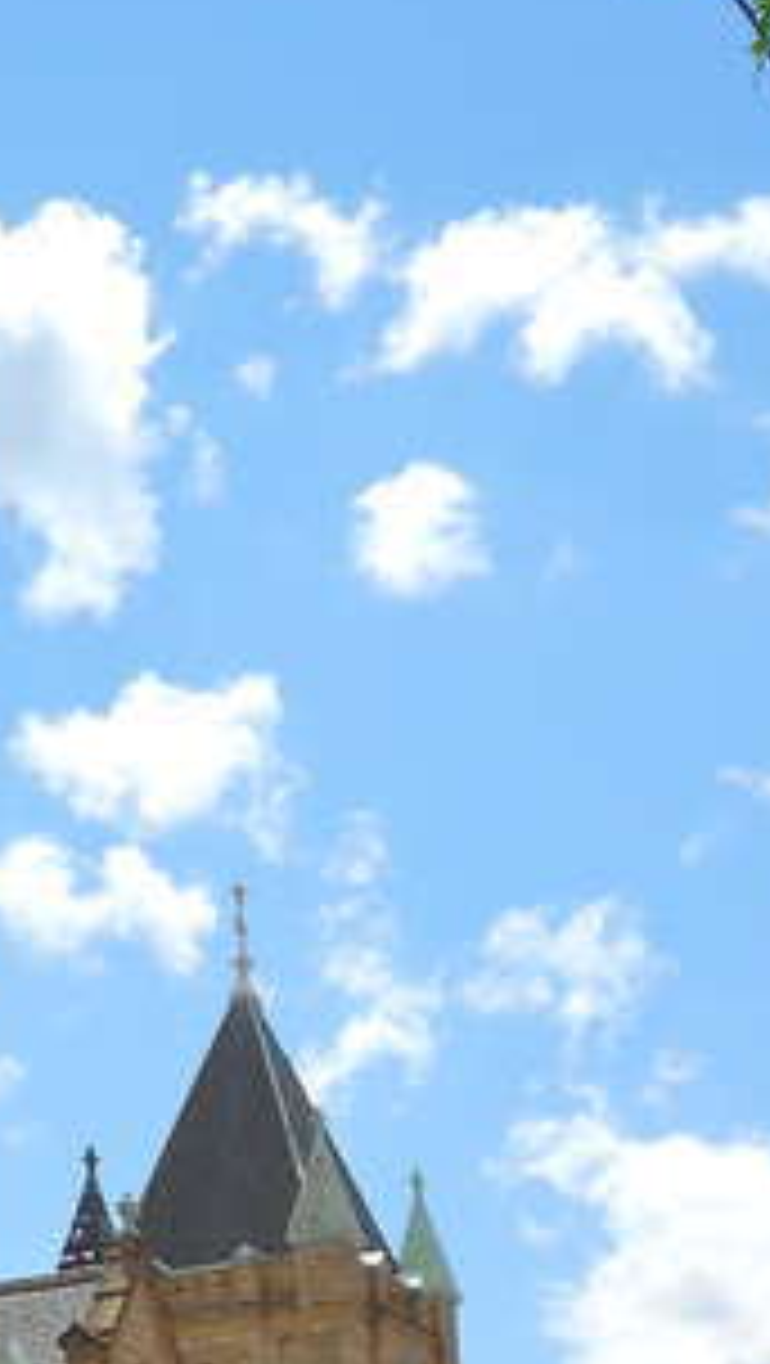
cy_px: 1085
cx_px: -491
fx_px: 3331
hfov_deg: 12.3
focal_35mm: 92
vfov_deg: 22.8
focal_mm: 5.8
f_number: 3.6
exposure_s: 1/1000
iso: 80
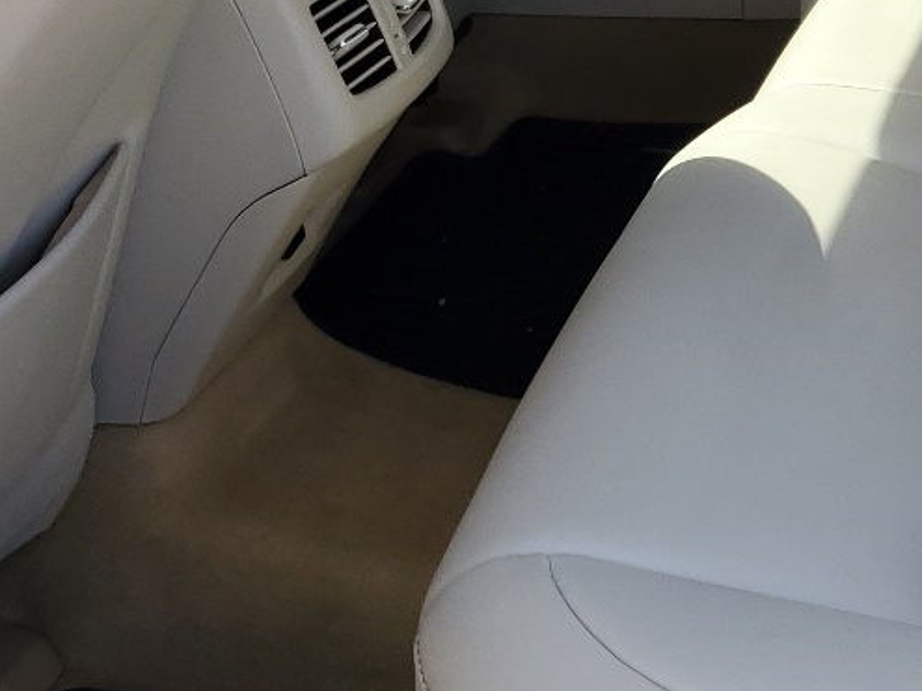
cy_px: -145
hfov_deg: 21.2
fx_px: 2237
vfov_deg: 16.8
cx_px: 1190
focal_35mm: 84
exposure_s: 1/345
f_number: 1.5
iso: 50
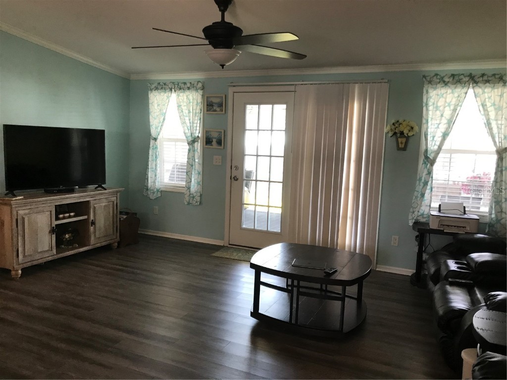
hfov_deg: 63.4
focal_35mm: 28
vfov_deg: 49.7
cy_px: 190
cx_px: 254
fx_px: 410
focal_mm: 3.99
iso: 40
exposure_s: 1/30
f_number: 1.8
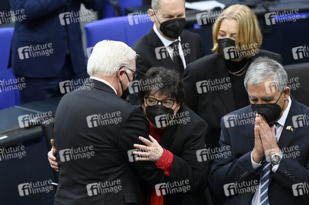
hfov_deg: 5.4
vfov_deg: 3.6
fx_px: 3259
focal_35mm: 380
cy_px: 102
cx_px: 154
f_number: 5.6
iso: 8000
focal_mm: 380
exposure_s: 1/200
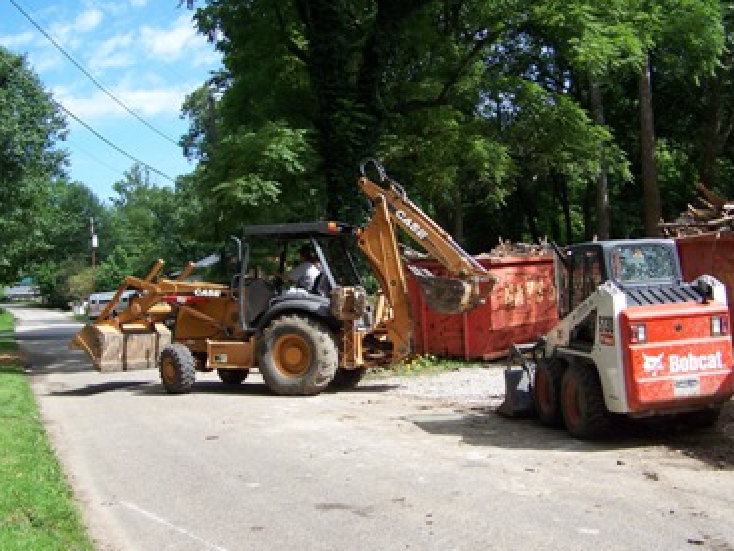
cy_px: 260
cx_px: 344
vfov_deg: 34.4
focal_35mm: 42
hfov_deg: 44.8
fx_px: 891
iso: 64
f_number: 2.8
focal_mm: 5.85
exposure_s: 1/500
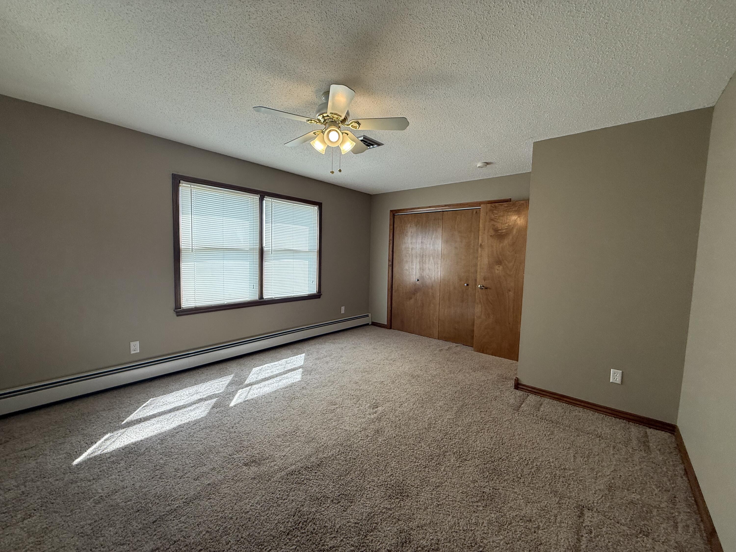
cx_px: 368
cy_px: 276
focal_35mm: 14
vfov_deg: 85.7
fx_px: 298
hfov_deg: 102.1
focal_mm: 2.22
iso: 100
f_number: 2.2
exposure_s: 1/120
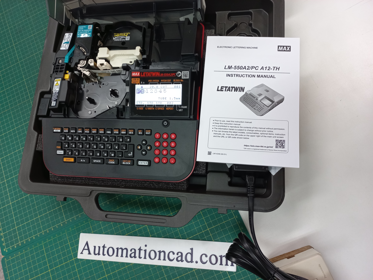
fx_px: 269
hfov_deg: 69.4
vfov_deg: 54.9
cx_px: 186
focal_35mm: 25
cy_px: 140
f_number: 1.8
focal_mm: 4.6
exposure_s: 1/50
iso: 200
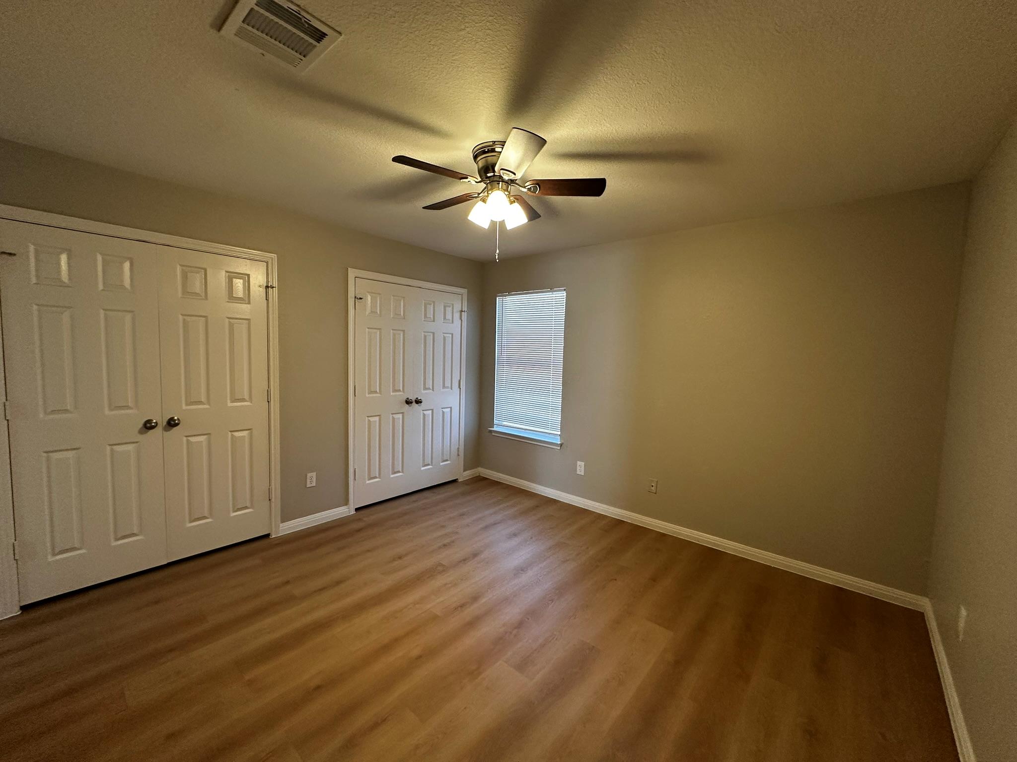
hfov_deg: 102.1
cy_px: 381
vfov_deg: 85.7
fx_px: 411
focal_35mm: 14
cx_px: 508
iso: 200
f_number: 2.2
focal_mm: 2.22
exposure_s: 1/60
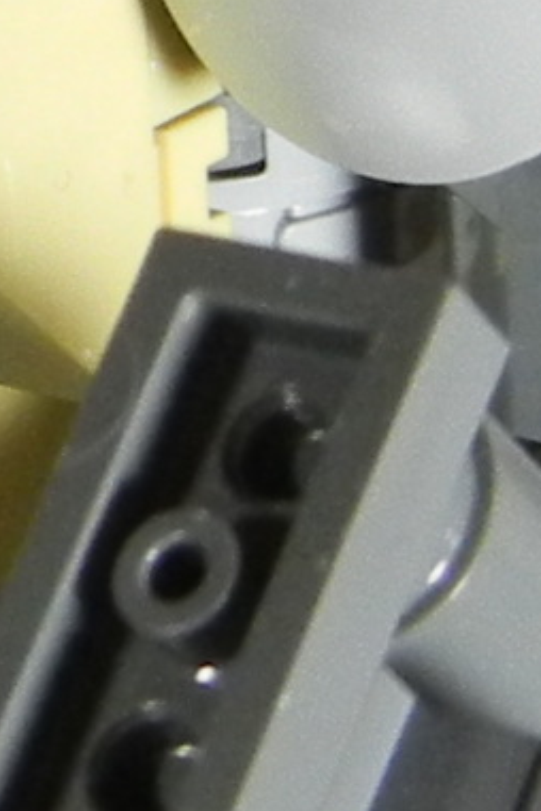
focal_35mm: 267
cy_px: 68
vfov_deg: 7.7
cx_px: -824
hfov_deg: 5.0
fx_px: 6018
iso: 400
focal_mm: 5.4
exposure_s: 1/56.5
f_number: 3.5
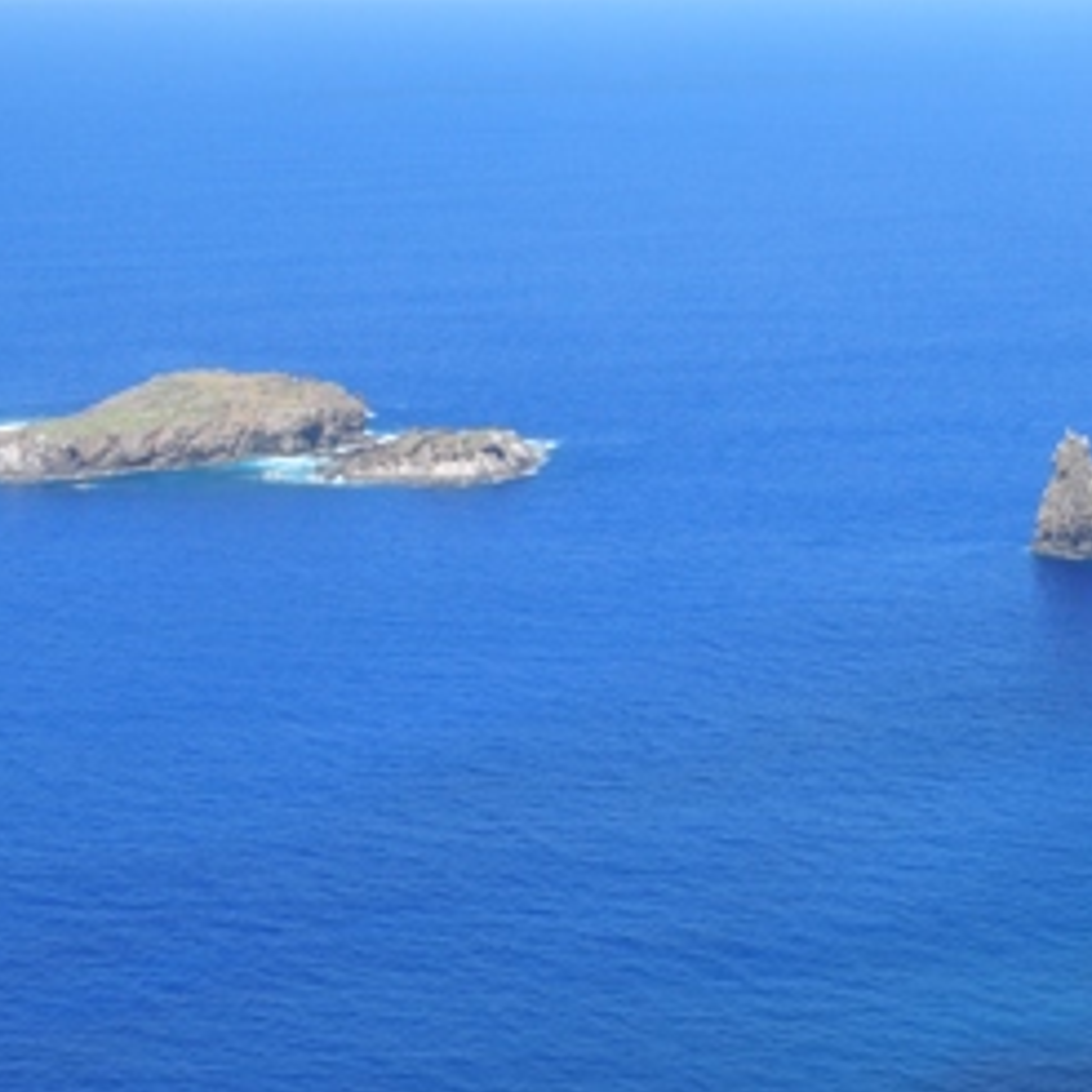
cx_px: 1429
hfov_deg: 16.8
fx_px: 3473
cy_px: 444
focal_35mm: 97
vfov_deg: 17.9
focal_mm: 25
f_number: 10
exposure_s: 1/400
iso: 400
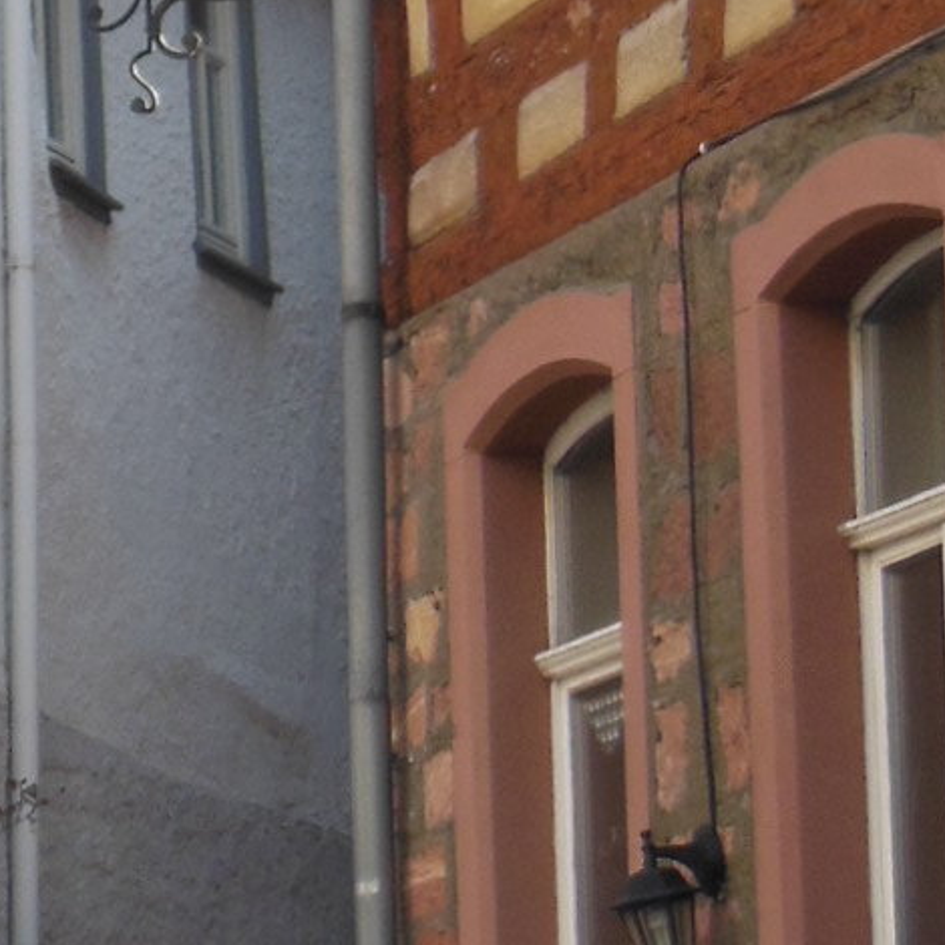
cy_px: -133
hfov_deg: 5.8
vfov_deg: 5.8
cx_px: -680
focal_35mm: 299
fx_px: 9235
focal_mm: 12.4
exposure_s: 1/100
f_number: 5.2
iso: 125
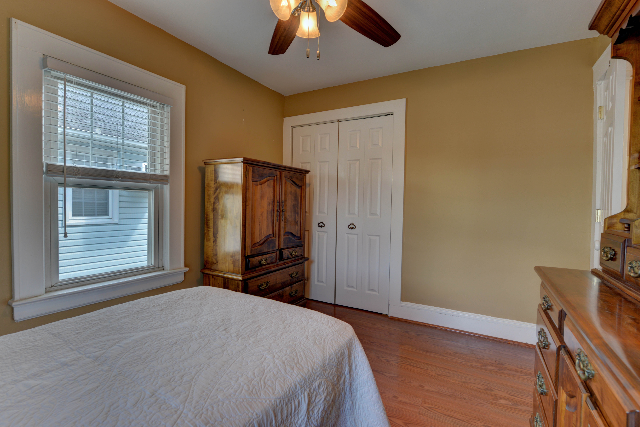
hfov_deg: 93.3
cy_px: 214
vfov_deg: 70.5
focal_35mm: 17
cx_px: 320
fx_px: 302
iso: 640
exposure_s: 1/25
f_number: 9
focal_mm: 17
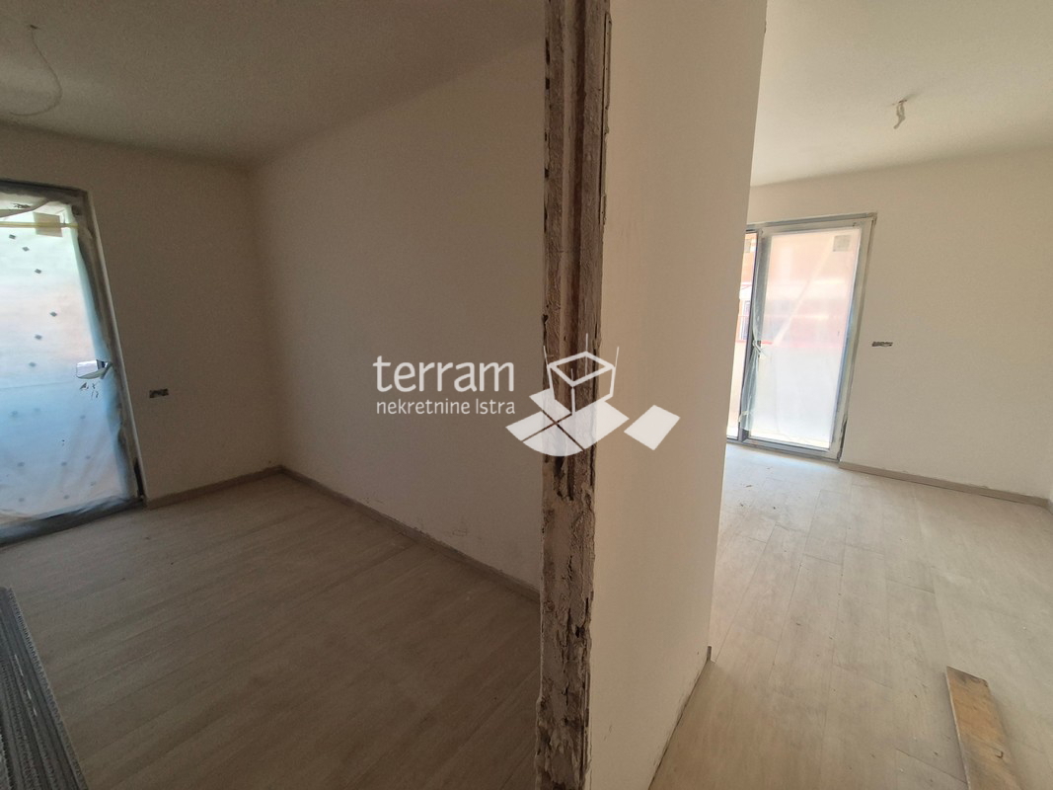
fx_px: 395
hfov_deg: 106.2
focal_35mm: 13
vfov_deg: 89.9
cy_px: 395
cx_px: 526
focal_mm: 2.2
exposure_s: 1/359
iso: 200
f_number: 2.2
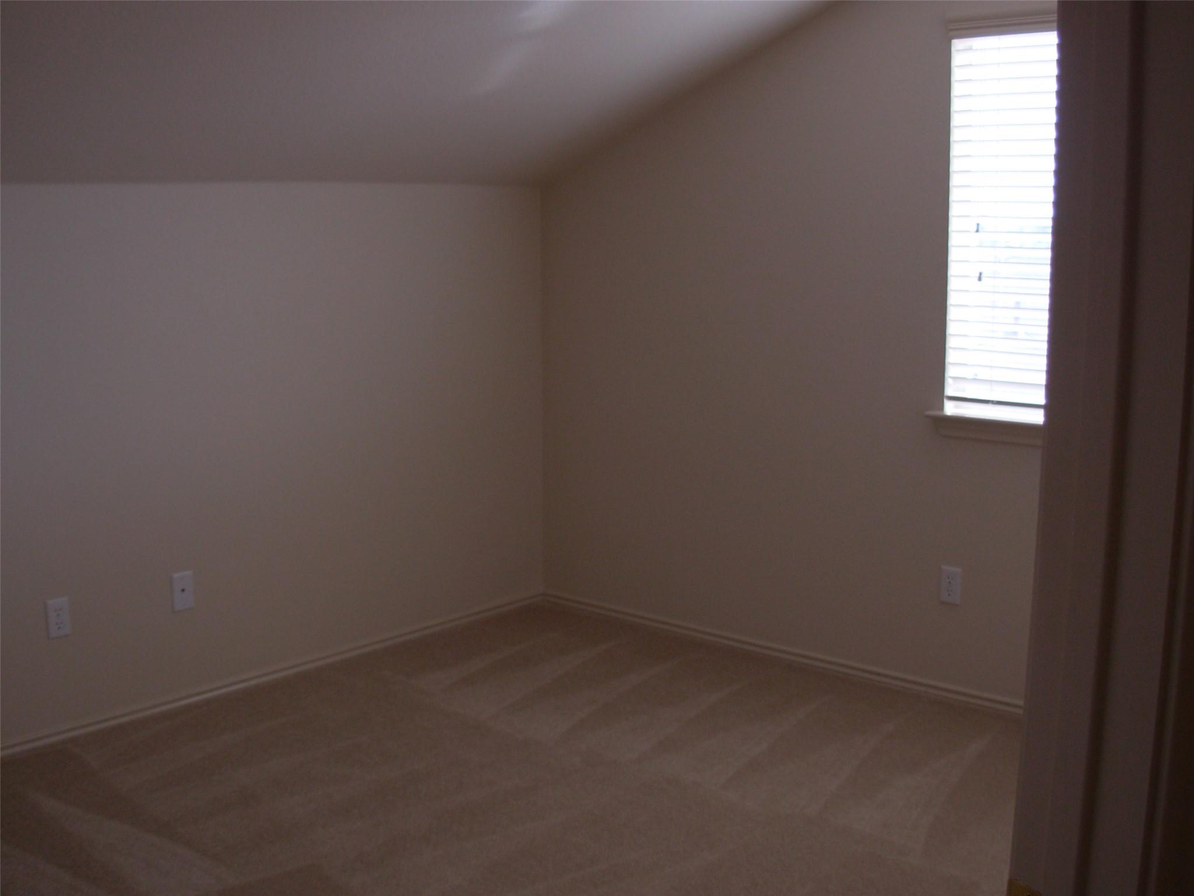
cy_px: 448
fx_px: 1311
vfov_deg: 37.7
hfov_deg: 49.0
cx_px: 597
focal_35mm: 38
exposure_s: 1/55.4
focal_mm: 6.3
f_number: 2.9
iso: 50
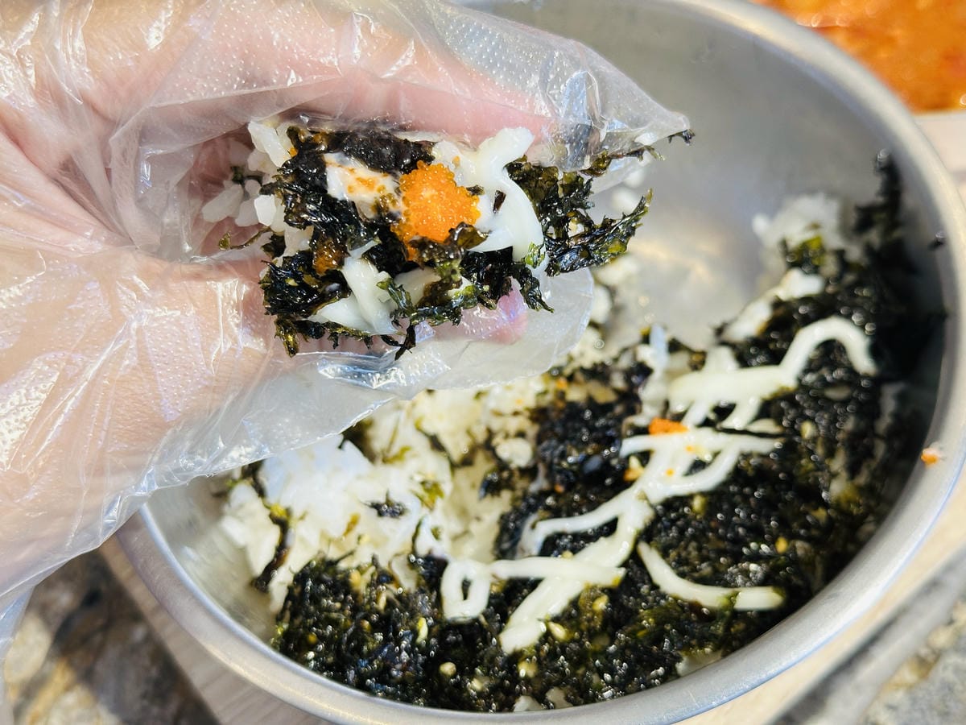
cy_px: 362
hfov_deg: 39.7
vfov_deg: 30.3
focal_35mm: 48
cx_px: 483
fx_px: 1339
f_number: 1.78
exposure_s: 1/60
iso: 100
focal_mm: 6.86
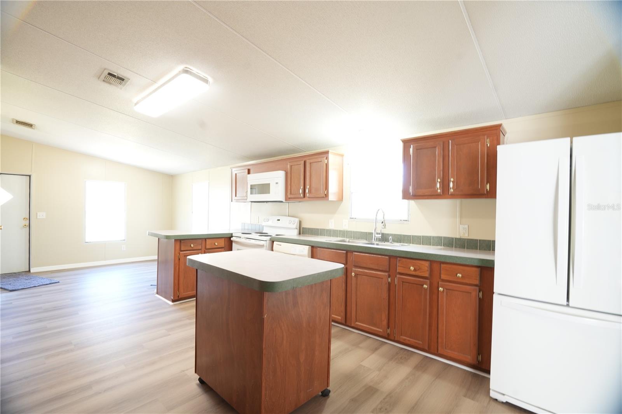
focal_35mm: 16
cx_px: 311
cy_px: 207
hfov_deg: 96.7
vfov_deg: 73.7
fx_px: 276
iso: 400
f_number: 6.3
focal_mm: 16
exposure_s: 1/2
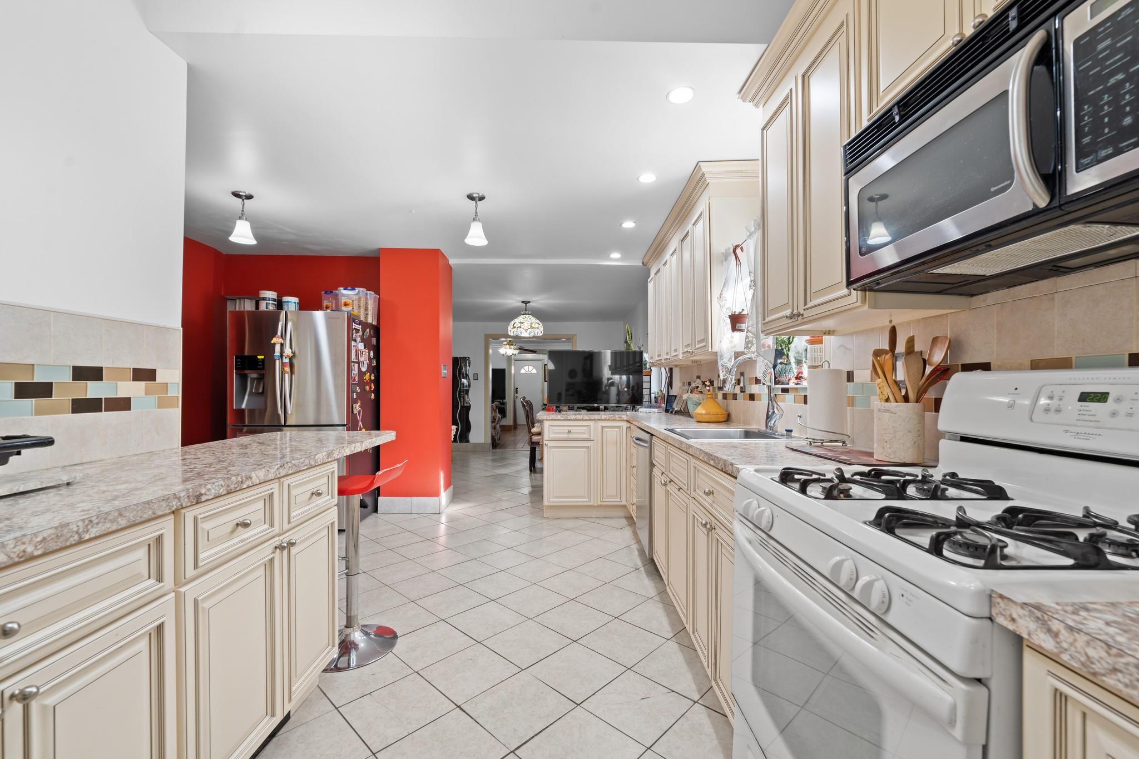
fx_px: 443
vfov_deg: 81.2
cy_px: 380
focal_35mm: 14
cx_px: 570
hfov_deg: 104.3
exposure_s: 1/3
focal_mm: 14
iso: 200
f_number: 8
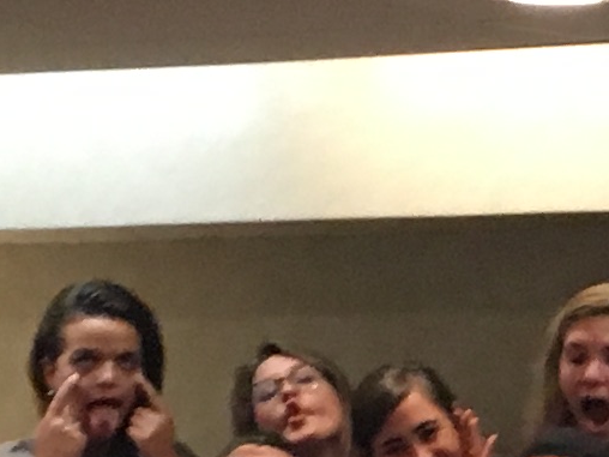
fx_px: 4046
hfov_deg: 8.3
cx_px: 1051
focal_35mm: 230
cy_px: 547
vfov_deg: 6.4
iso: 160
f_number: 2.2
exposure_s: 1/30
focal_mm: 4.15
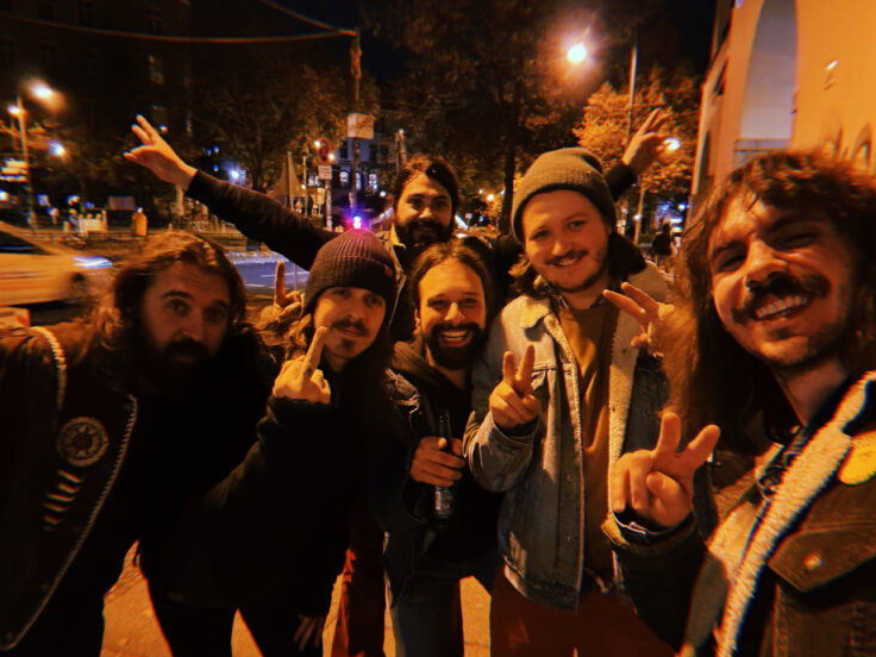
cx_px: 439
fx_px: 607
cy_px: 339
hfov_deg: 71.6
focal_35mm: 24
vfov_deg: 56.8
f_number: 1.9
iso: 800
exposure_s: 1/17
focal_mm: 2.69
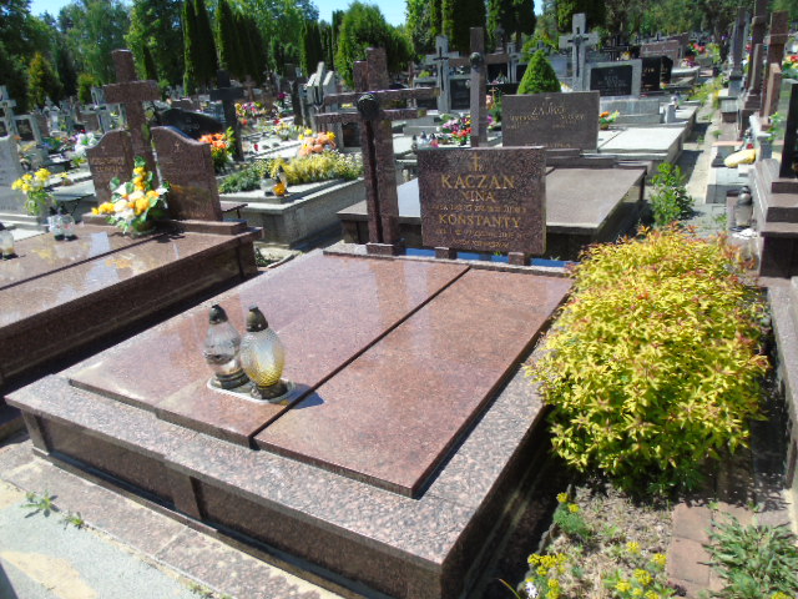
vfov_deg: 54.9
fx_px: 576
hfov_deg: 69.4
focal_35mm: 25
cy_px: 300
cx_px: 399
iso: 80
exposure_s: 1/500
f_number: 3.4
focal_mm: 4.4
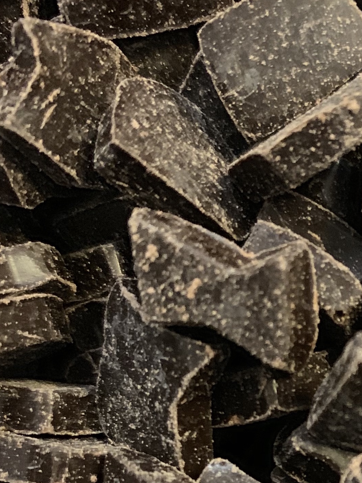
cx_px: 480
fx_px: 1032
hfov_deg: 18.4
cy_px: 520
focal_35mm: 74
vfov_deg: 24.7
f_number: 1.8
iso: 640
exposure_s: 1/24
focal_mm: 4.25
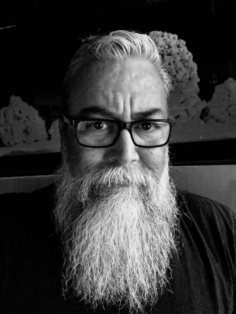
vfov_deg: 56.8
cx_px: 118
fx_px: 291
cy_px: 157
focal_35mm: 32
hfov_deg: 44.2
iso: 1000
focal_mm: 2.87
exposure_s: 1/15
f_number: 2.2
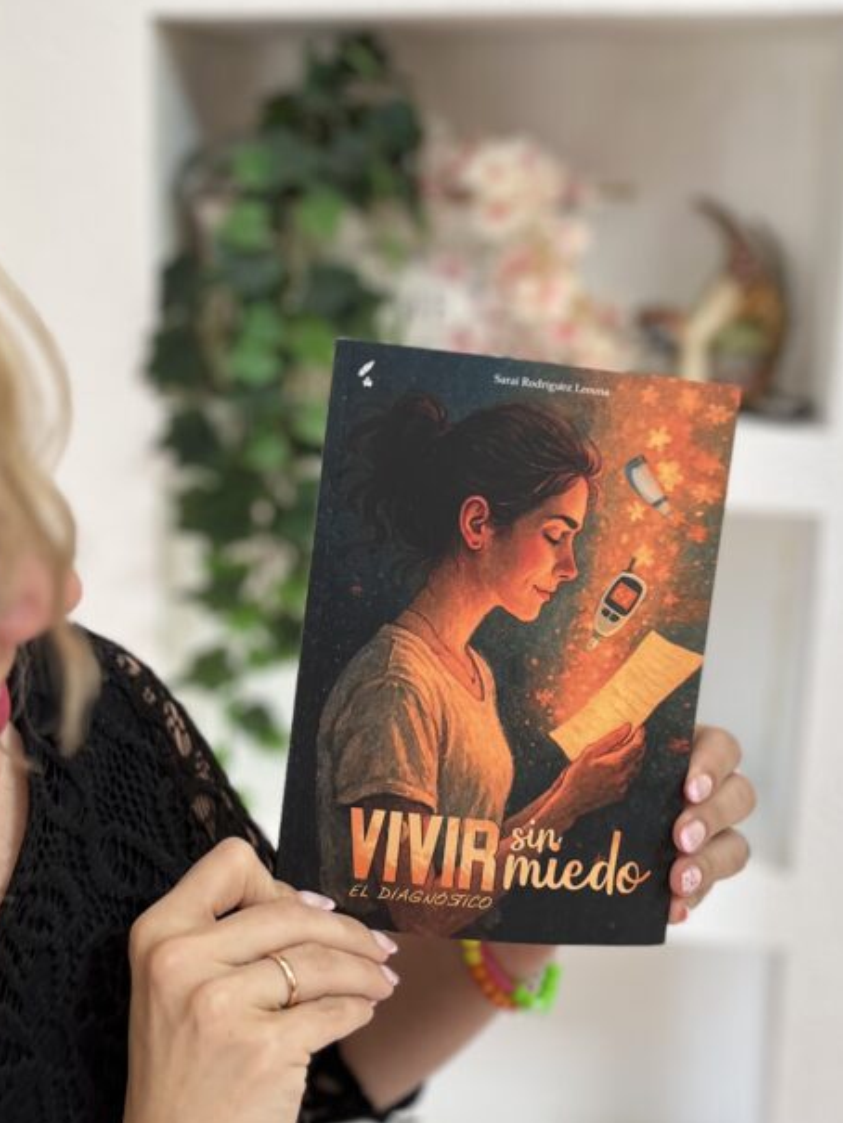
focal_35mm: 44
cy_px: 510
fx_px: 1428
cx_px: 362
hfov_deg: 32.8
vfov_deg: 42.9
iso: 100
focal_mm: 5.1
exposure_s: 1/50
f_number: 1.6
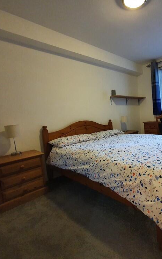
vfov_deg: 88.0
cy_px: 128
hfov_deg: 58.4
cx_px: 125
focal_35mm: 19
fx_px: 134
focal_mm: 1.8
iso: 640
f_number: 2.2
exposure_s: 1/33
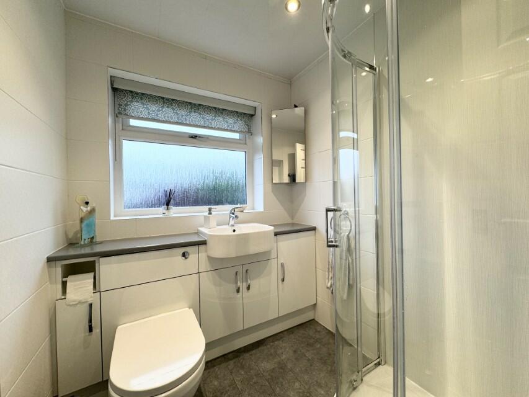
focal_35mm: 14
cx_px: 264
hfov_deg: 102.1
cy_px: 198
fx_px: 214
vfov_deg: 85.7
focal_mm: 2.22
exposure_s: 1/100
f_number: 2.2
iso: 64
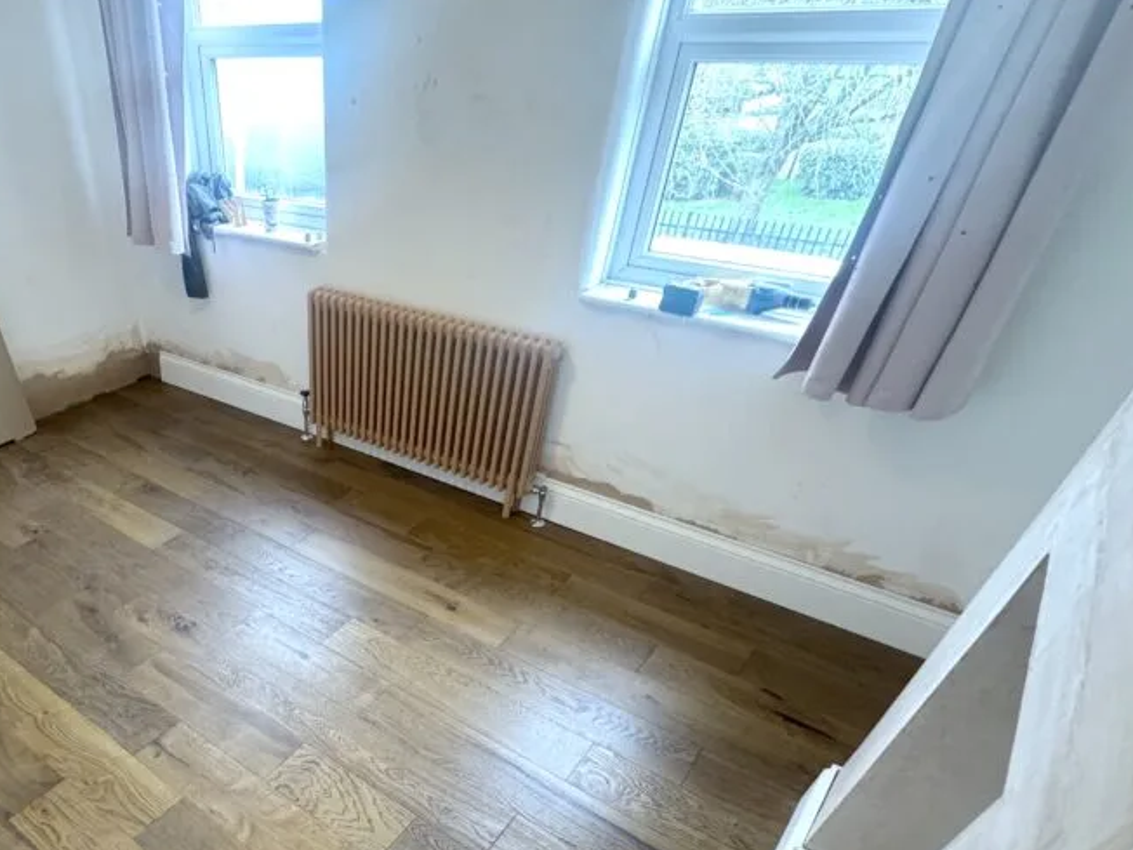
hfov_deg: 72.3
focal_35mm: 22
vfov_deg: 57.3
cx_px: 315
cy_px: 659
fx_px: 720
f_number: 2.2
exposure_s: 1/50
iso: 400
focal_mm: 2.22
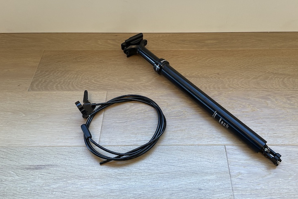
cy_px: 93
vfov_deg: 43.6
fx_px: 248
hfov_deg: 61.8
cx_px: 163
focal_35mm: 30
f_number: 1.6
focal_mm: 4.2
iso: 64
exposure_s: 1/60
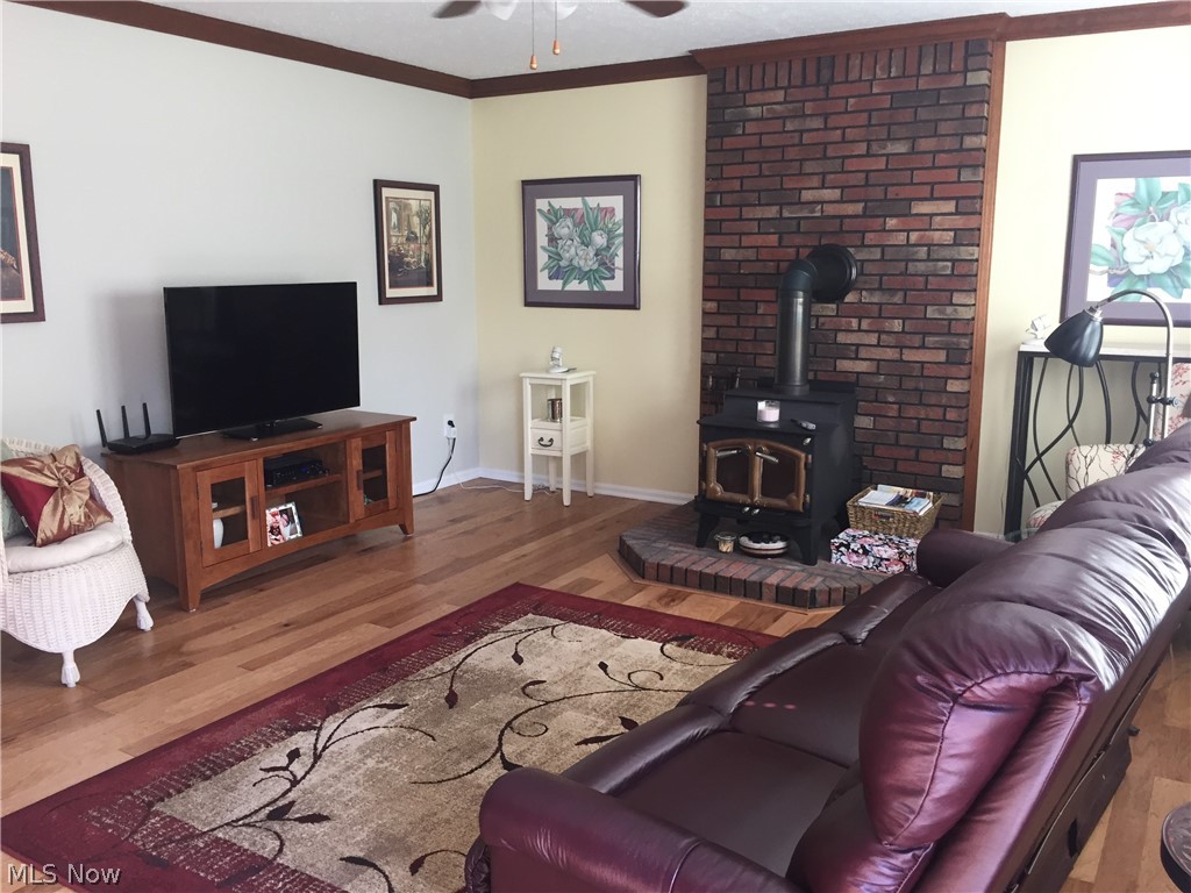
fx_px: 998
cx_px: 596
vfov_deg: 48.2
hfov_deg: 61.7
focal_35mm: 29
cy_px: 446
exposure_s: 1/30
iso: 40
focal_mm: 4.15
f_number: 2.2
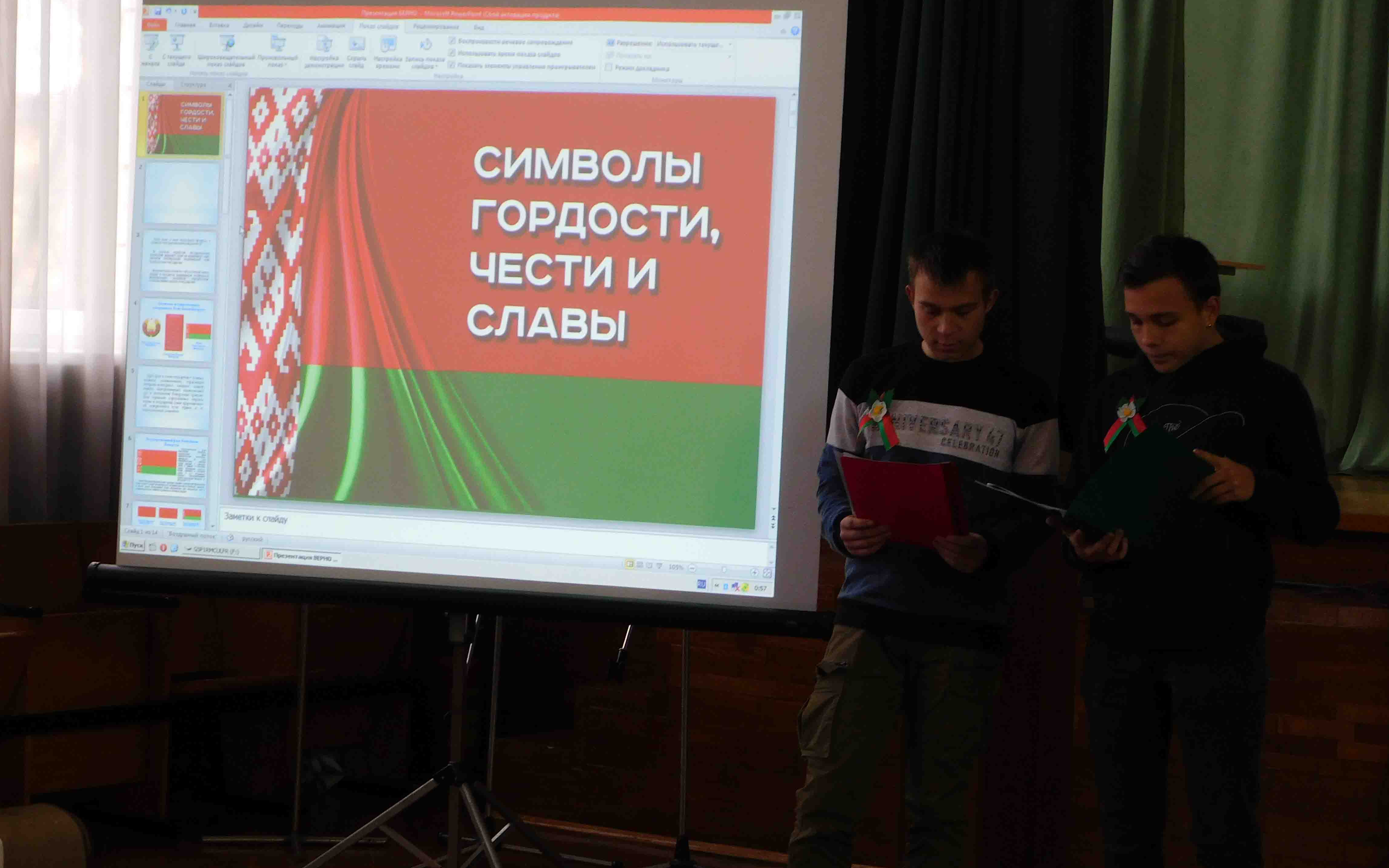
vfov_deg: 17.2
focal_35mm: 76
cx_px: 700
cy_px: 447
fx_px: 2877
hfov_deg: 27.1
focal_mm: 12.6
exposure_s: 1/30
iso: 220
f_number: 4.3
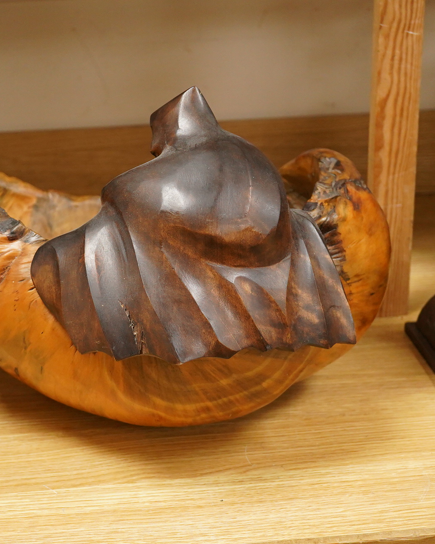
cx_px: 173
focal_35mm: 64
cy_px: 272
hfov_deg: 23.8
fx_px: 1030
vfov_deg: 29.6
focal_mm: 30
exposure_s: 1/250
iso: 2500
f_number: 3.5
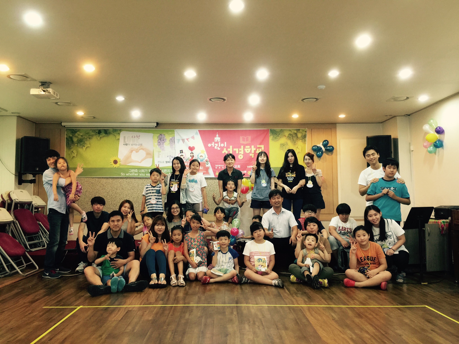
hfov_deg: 61.7
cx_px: 230
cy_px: 172
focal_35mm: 29
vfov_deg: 48.2
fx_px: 385
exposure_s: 1/15
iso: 80
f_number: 2.2
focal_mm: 4.15
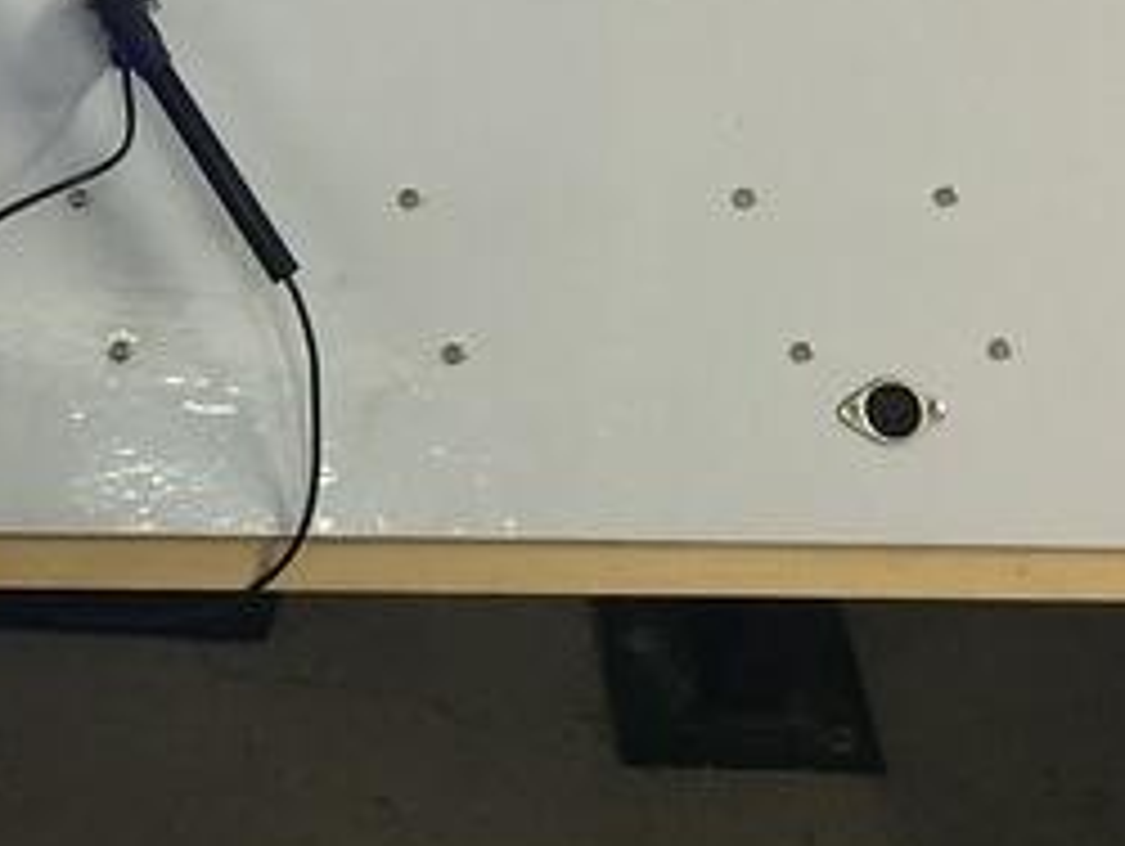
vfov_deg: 15.2
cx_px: -194
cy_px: 22
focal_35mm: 96
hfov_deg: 19.3
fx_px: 3123
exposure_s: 1/33
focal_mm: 4.12
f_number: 2.2
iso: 160
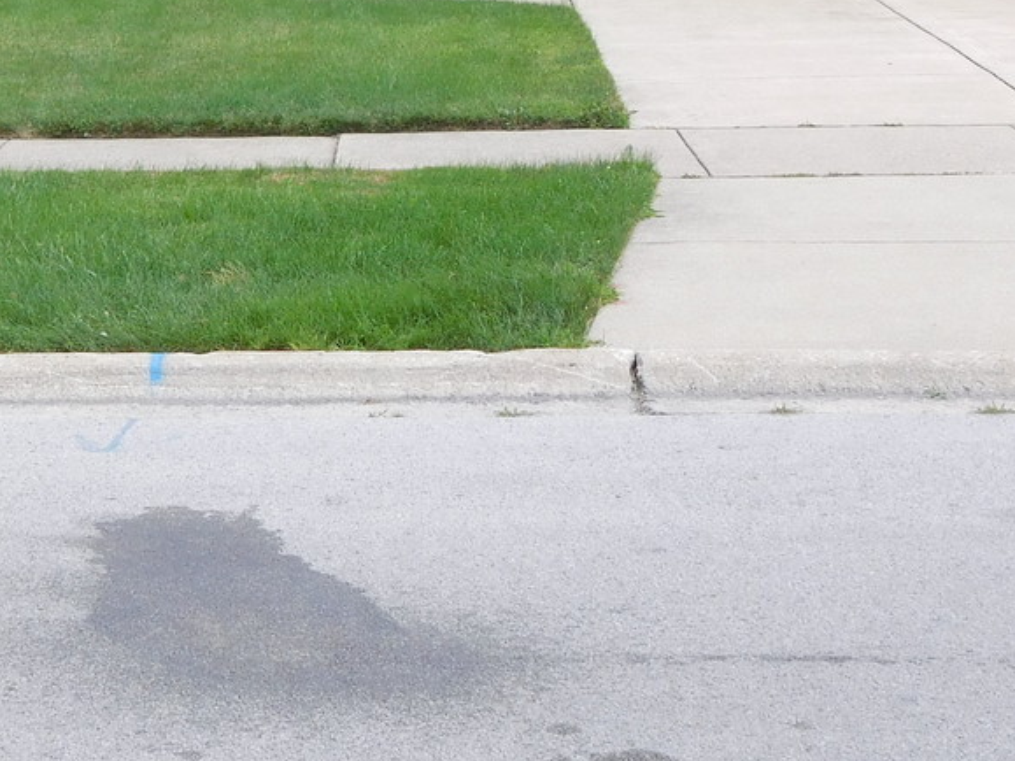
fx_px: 2550
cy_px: -144
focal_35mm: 87
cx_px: 291
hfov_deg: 22.4
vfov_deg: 16.3
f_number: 3.8
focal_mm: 6.2
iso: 125
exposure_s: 1/320
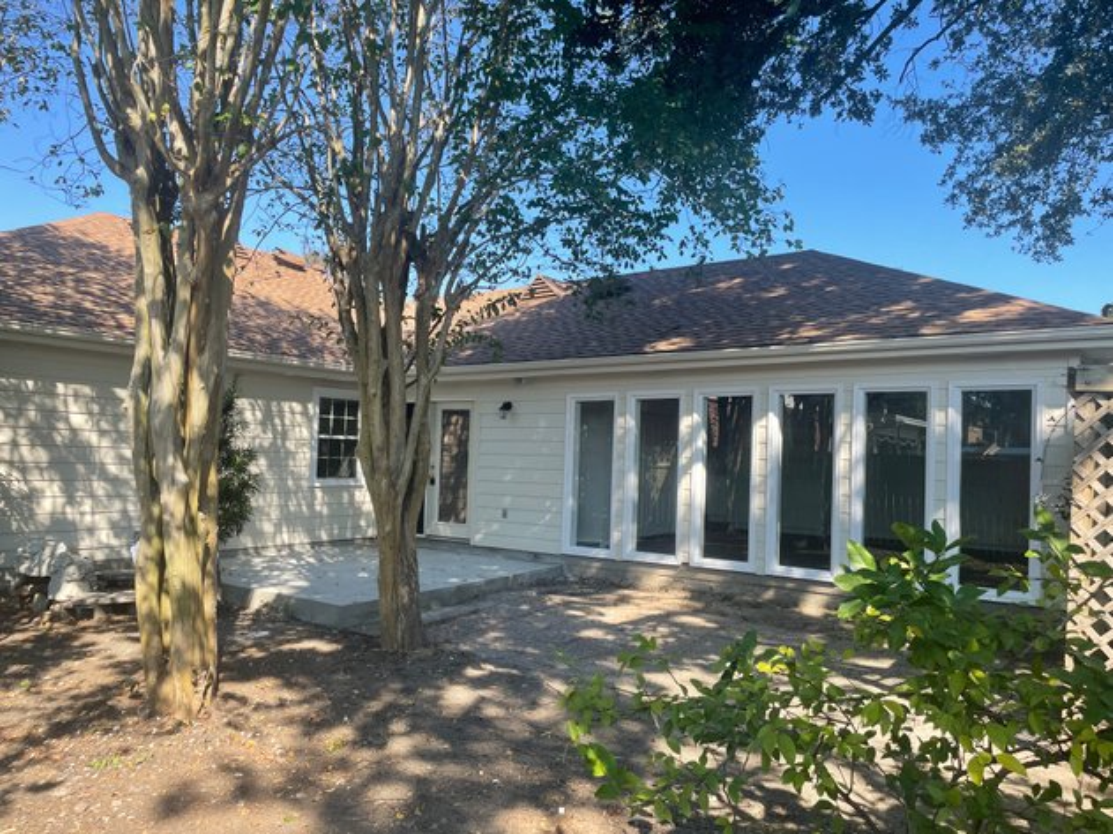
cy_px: 417
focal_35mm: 26
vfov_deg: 53.0
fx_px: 836
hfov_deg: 67.3
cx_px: 556
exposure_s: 1/1043
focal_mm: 4.2
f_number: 1.6
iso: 32
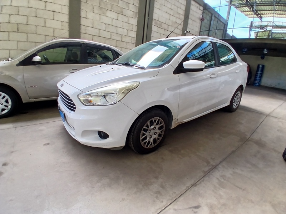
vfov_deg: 74.7
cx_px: 143
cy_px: 107
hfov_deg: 91.0
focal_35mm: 17
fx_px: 140
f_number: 2.2
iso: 64
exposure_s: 1/60
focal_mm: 1.4
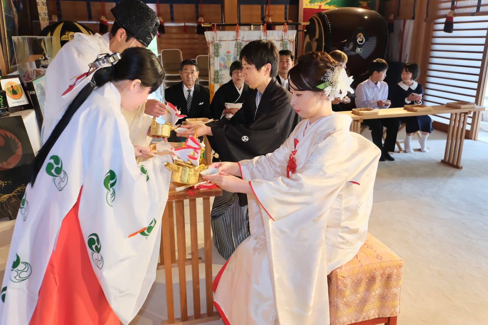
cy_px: 162
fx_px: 407
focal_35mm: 30
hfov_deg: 61.9
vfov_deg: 43.6
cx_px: 244
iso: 3200
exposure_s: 1/50
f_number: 4
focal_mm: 20
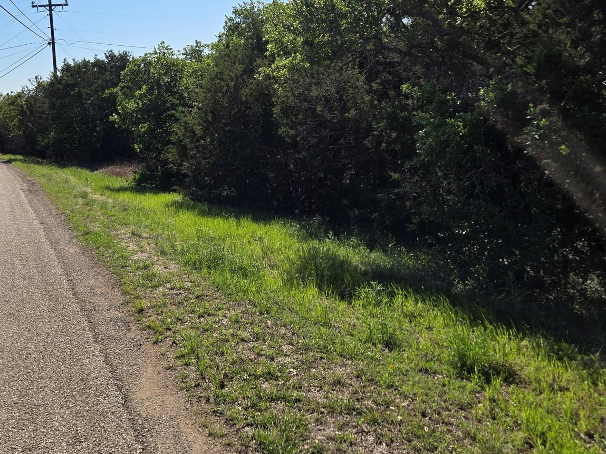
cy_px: 134
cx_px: 226
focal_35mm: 41
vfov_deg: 34.6
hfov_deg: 45.4
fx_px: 718
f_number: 1.8
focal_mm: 5.4
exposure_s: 1/2483
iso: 25
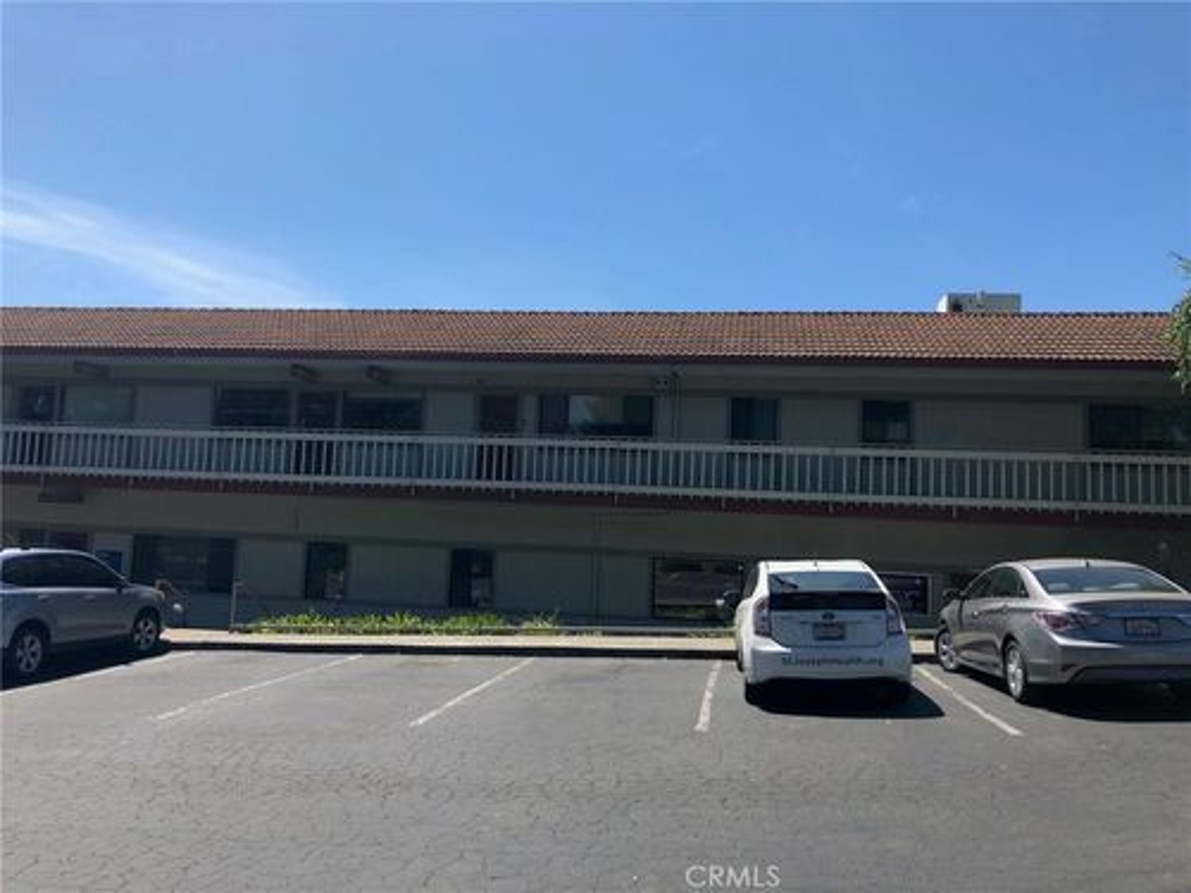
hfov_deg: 63.4
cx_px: 596
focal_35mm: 28
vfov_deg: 49.7
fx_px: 963
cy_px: 446
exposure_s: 1/1621
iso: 20
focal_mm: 3.99
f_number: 1.8
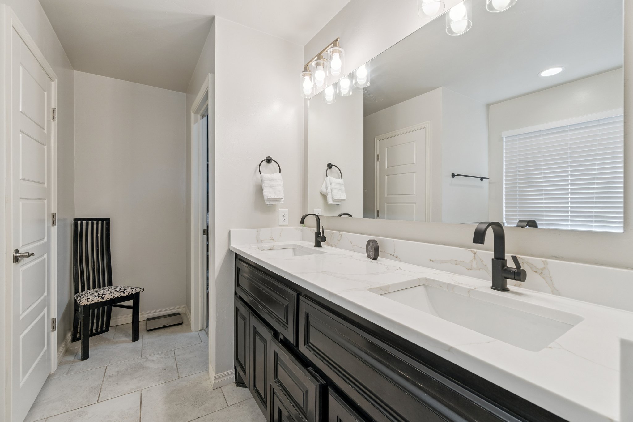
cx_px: 316
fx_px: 264
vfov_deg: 77.3
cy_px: 211
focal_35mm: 15
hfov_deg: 100.4
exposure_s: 1/40
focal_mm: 10
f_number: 6.3
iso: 200
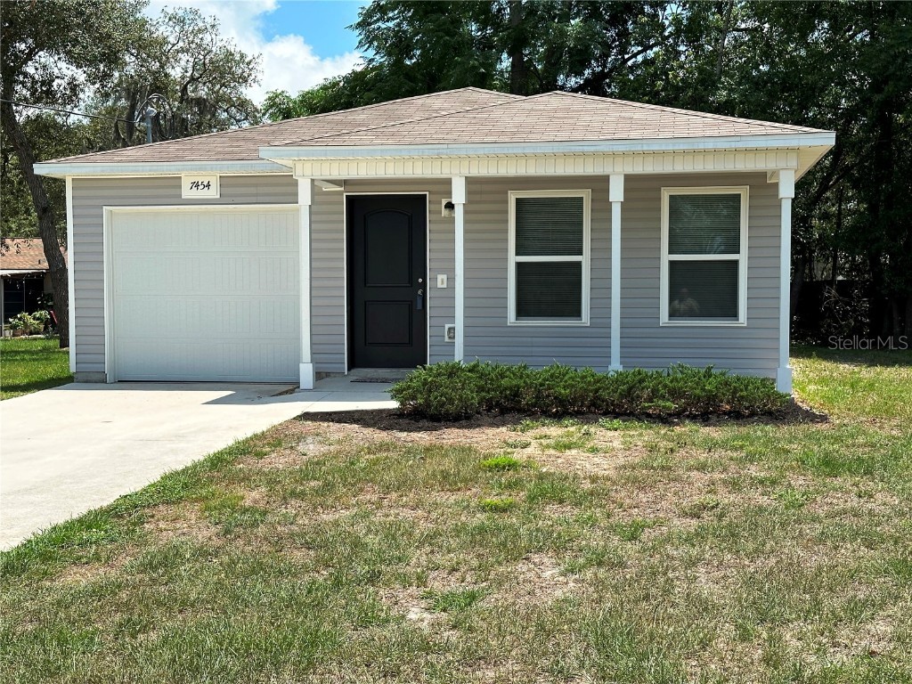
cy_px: 342
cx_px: 456
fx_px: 1265
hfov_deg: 39.7
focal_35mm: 48
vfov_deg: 30.3
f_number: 1.78
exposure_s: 1/3155
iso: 64
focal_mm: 6.86
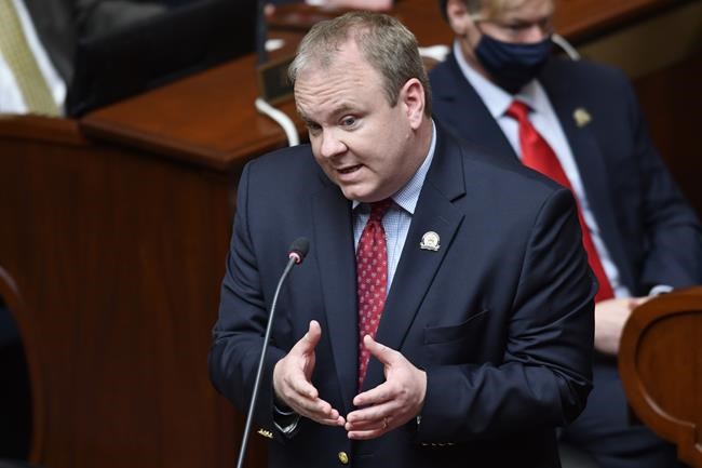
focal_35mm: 450
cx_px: 351
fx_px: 8772
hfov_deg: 4.6
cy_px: 234
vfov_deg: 3.1
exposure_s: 1/500
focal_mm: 300
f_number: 2.8
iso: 800
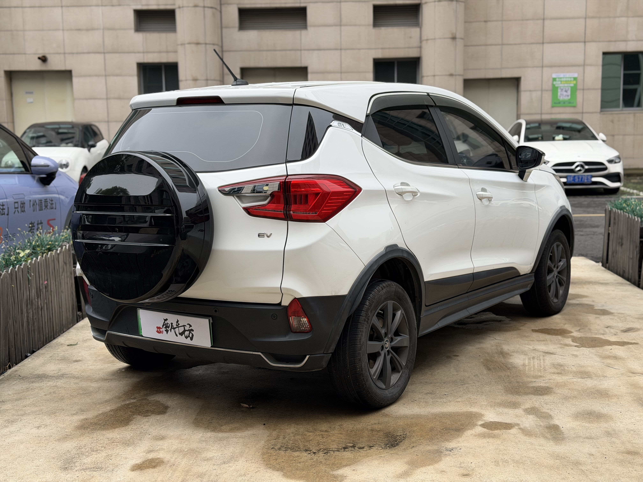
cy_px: 241
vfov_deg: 30.3
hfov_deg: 39.7
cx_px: 322
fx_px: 892
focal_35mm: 48
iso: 64
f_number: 1.78
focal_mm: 6.76
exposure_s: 1/615
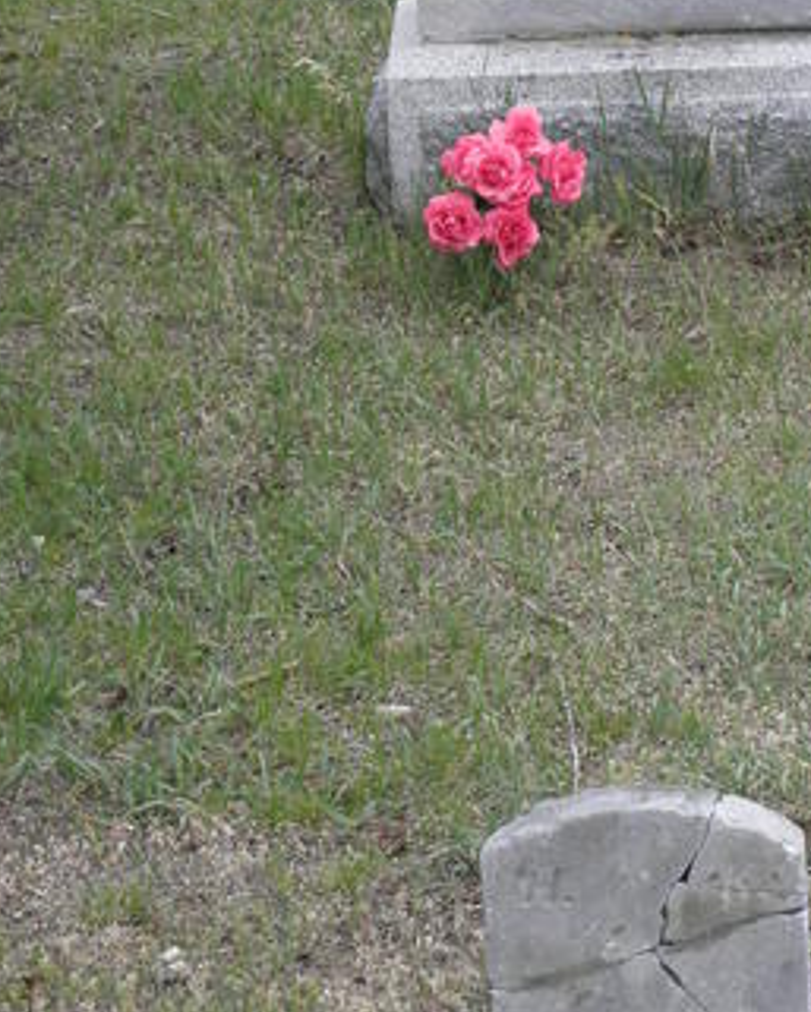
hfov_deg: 10.3
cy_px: 259
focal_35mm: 150
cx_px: 631
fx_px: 4498
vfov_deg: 12.8
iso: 64
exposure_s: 1/125
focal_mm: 13.82
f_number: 5
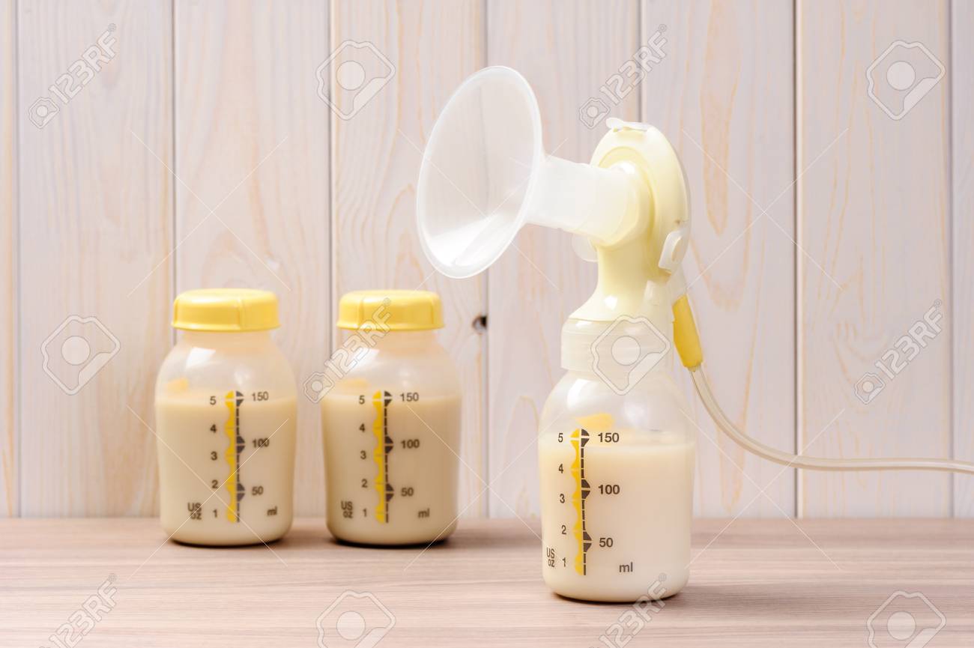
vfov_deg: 13.0
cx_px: 487
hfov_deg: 19.5
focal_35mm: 105
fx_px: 2839
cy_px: 324
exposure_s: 1/80
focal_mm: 105
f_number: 11
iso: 280
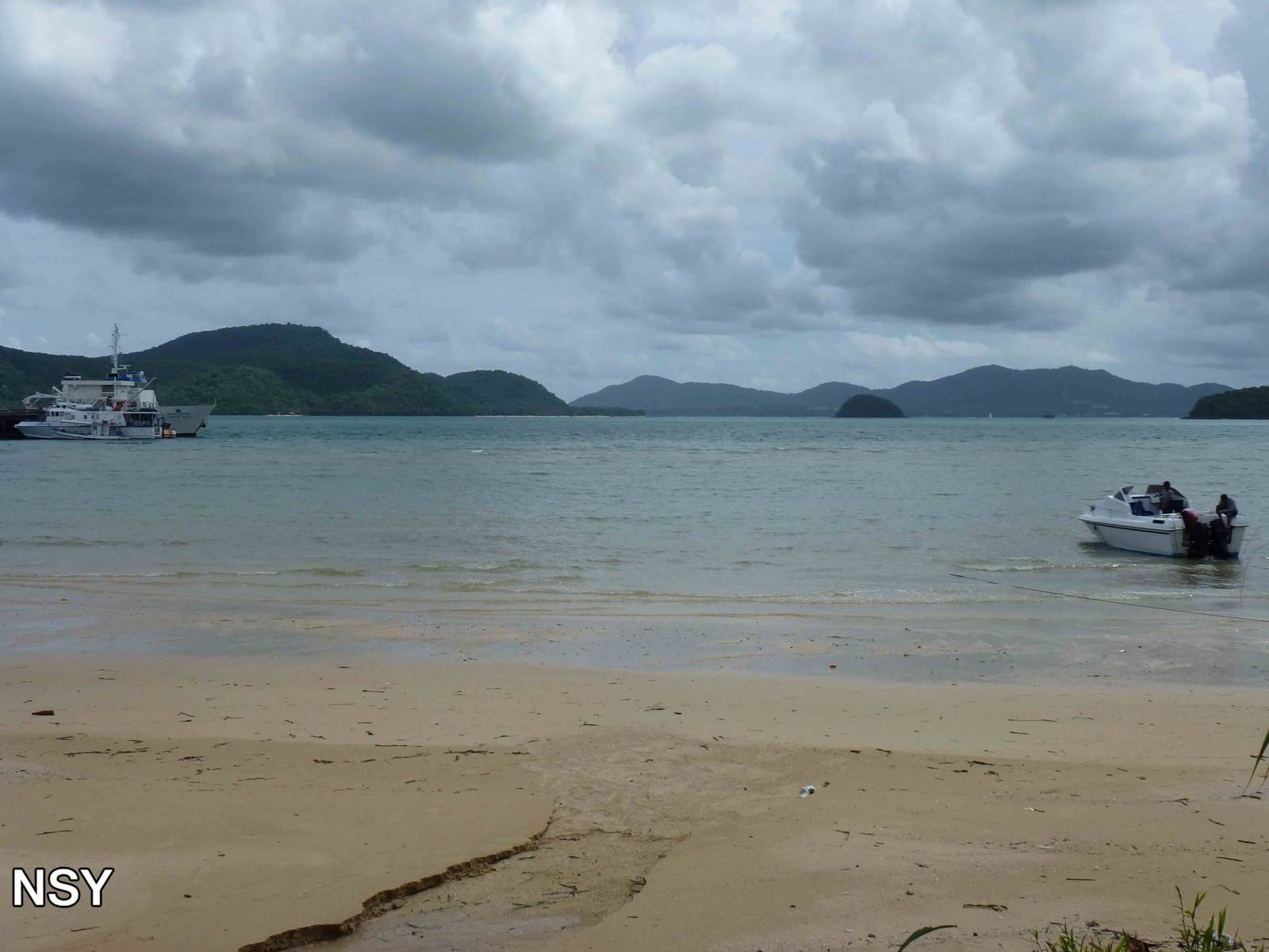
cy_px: 476
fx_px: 1503
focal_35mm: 41
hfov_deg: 45.8
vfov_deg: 35.1
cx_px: 634
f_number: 3.9
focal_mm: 7.4
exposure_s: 1/2000
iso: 100
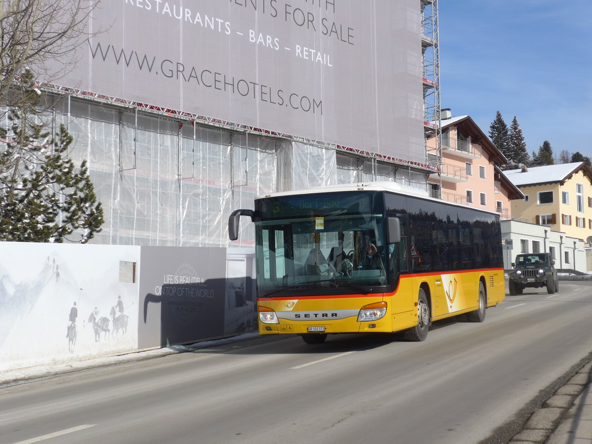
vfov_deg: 24.8
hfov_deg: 32.7
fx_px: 1009
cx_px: 296
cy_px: 222
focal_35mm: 59
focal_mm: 12
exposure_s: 1/2000
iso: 80
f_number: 3.5
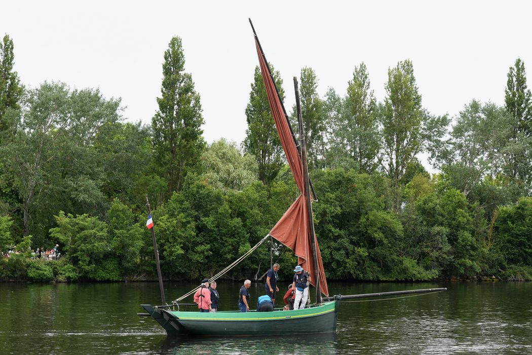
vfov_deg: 17.5
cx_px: 266
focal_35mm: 78
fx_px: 1153
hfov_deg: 26.0
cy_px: 178
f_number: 6.3
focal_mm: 78
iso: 400
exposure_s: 1/200
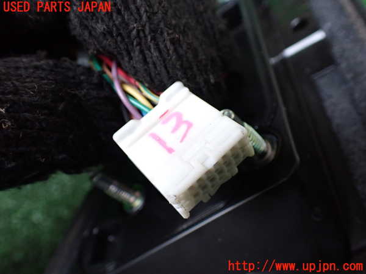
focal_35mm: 30
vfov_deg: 46.8
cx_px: 183
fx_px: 317
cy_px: 137
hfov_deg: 60.0
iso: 640
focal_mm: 5.4
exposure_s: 1/125
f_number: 2.3
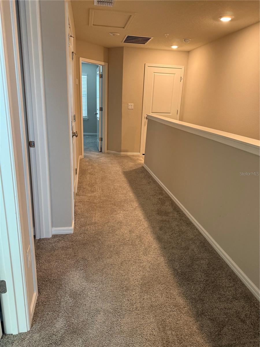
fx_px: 240
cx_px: 130
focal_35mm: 24
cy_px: 174
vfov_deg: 71.6
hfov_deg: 56.8
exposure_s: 1/60
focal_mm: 6.76
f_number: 1.78
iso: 160
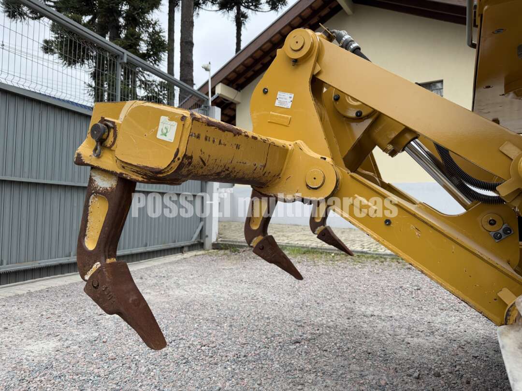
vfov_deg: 56.8
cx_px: 261
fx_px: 362
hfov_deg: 71.6
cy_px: 196
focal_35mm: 24
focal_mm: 6.76
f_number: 1.78
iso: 100
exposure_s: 1/1005
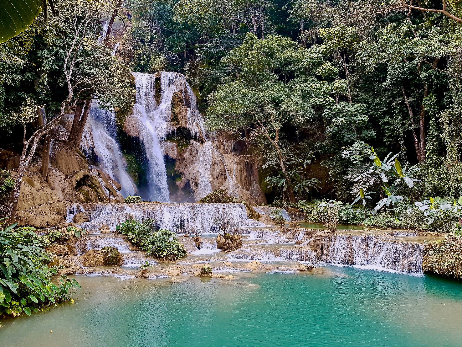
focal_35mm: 26
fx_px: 347
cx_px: 231
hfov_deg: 67.3
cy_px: 174
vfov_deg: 53.1
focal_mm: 4.2
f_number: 1.7
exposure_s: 1/261
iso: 40
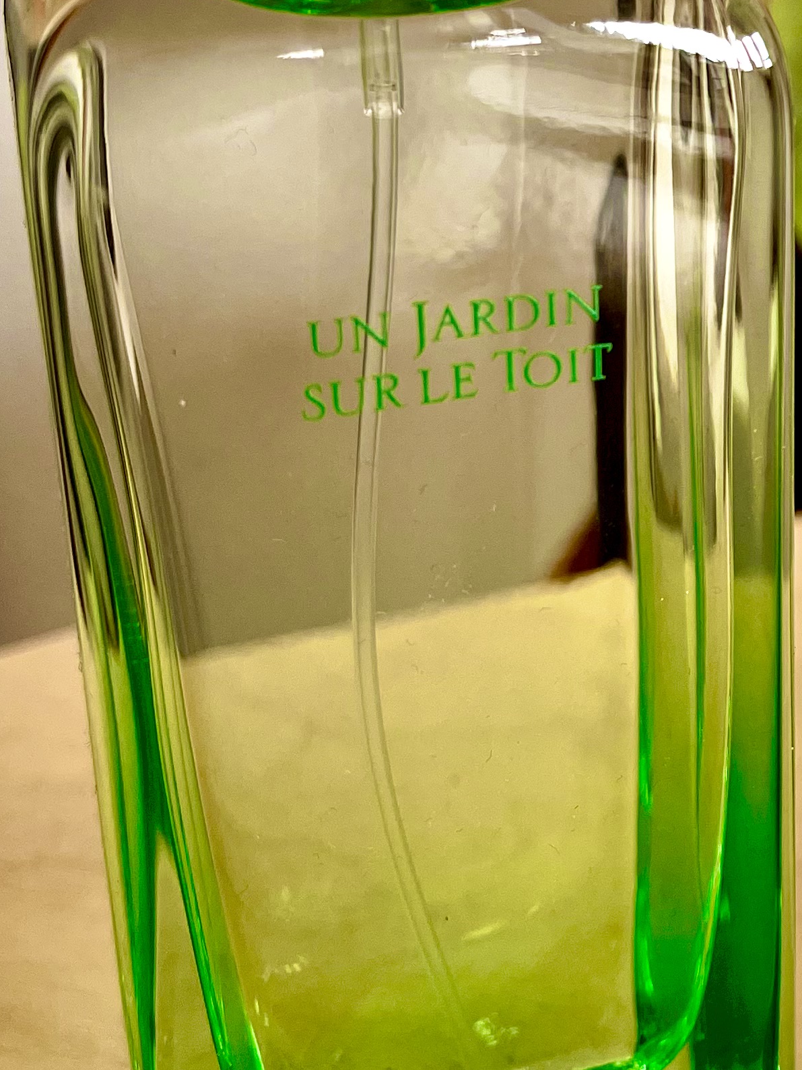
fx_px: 2039
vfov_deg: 28.5
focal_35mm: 66
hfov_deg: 21.1
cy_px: 156
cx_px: 894
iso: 125
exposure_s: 1/121
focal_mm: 5.1
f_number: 1.6
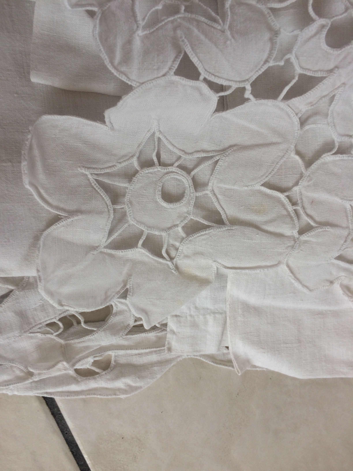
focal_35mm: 29
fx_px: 394
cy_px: 236
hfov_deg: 48.2
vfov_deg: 61.7
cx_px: 176
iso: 32
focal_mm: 4.15
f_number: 2.2
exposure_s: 1/50
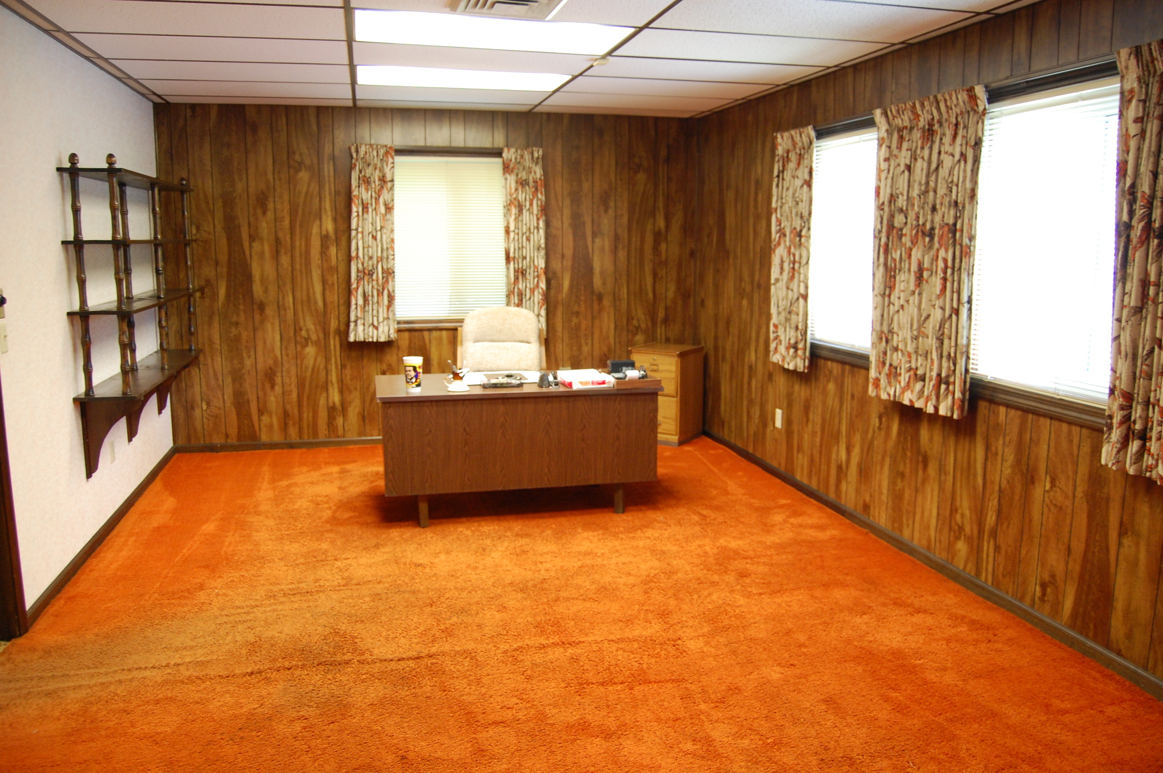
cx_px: 582
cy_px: 386
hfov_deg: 67.4
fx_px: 871
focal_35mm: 27
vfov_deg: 47.8
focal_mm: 18
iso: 800
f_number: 3.5
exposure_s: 1/15
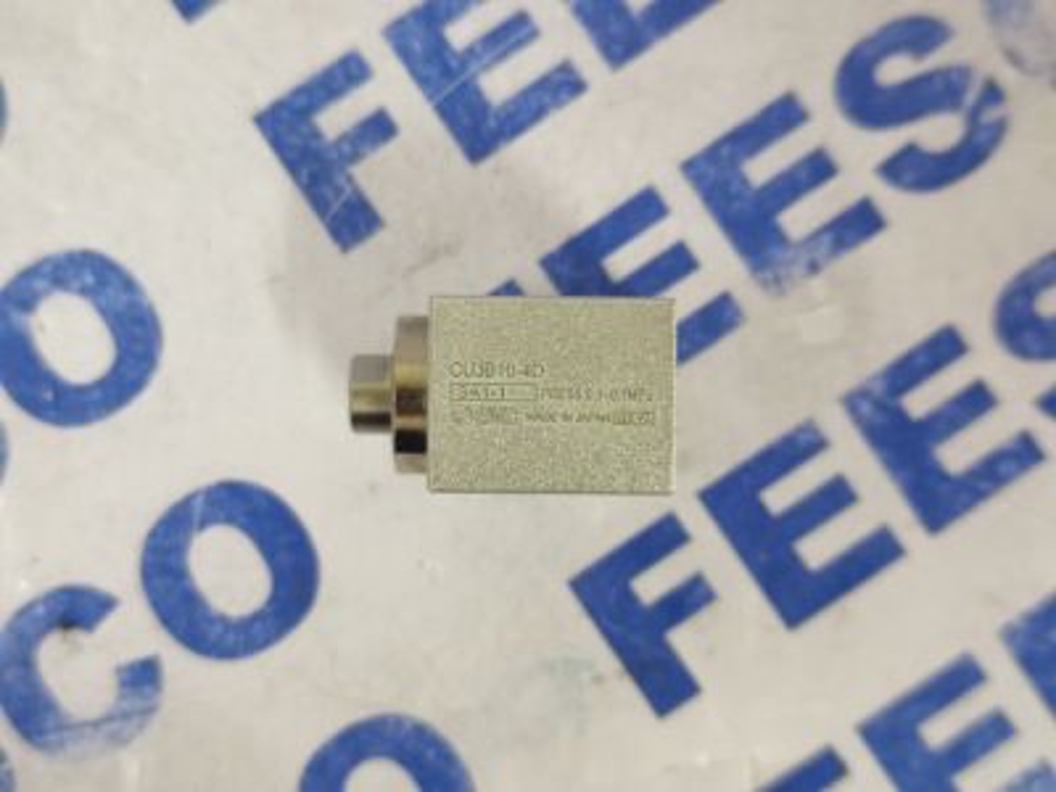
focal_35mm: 52
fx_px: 1586
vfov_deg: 28.0
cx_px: 528
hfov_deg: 36.8
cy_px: 396
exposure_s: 1/30
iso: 640
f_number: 1.8
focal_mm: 5.58
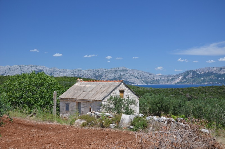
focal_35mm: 42
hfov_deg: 46.5
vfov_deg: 31.8
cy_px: 74
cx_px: 112
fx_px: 262
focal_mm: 28
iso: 200
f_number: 8
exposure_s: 1/250
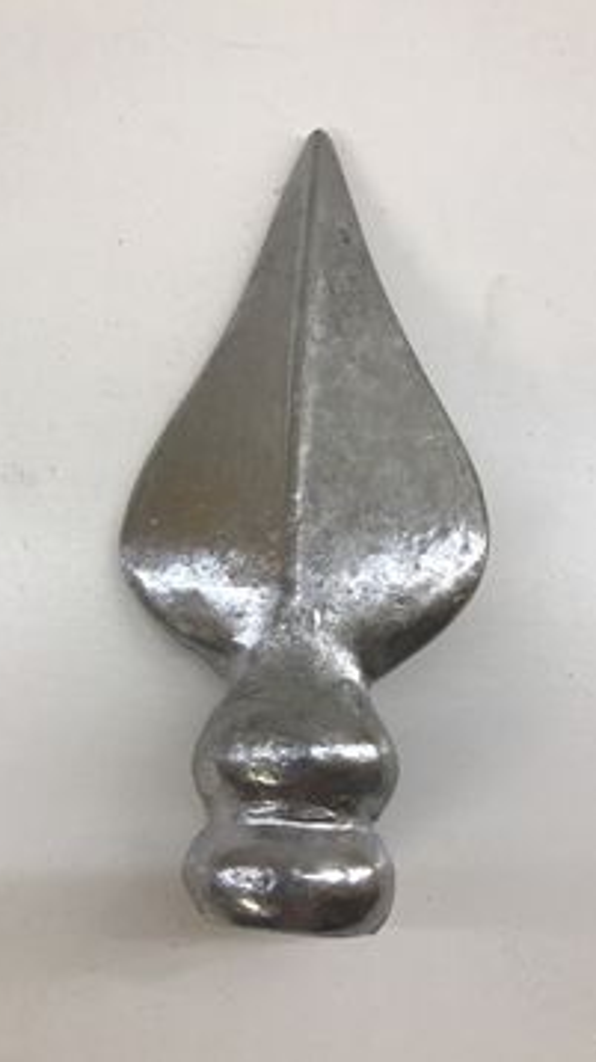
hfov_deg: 37.7
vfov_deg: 62.6
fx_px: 872
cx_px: 310
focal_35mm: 31
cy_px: 525
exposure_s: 1/99
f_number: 1.8
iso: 40
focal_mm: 3.99
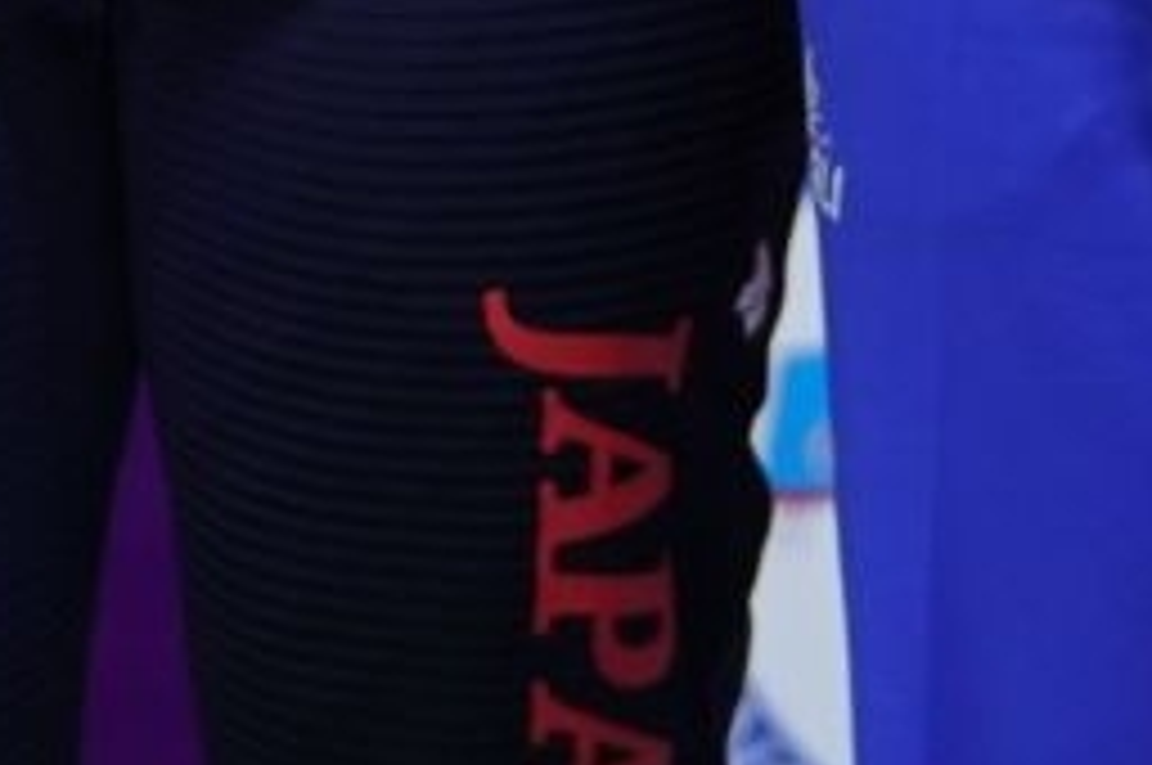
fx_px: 23394
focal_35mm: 732
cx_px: -621
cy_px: -1778
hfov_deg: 2.8
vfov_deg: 1.9
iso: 640
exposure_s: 1/250
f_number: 2.8
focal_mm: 104
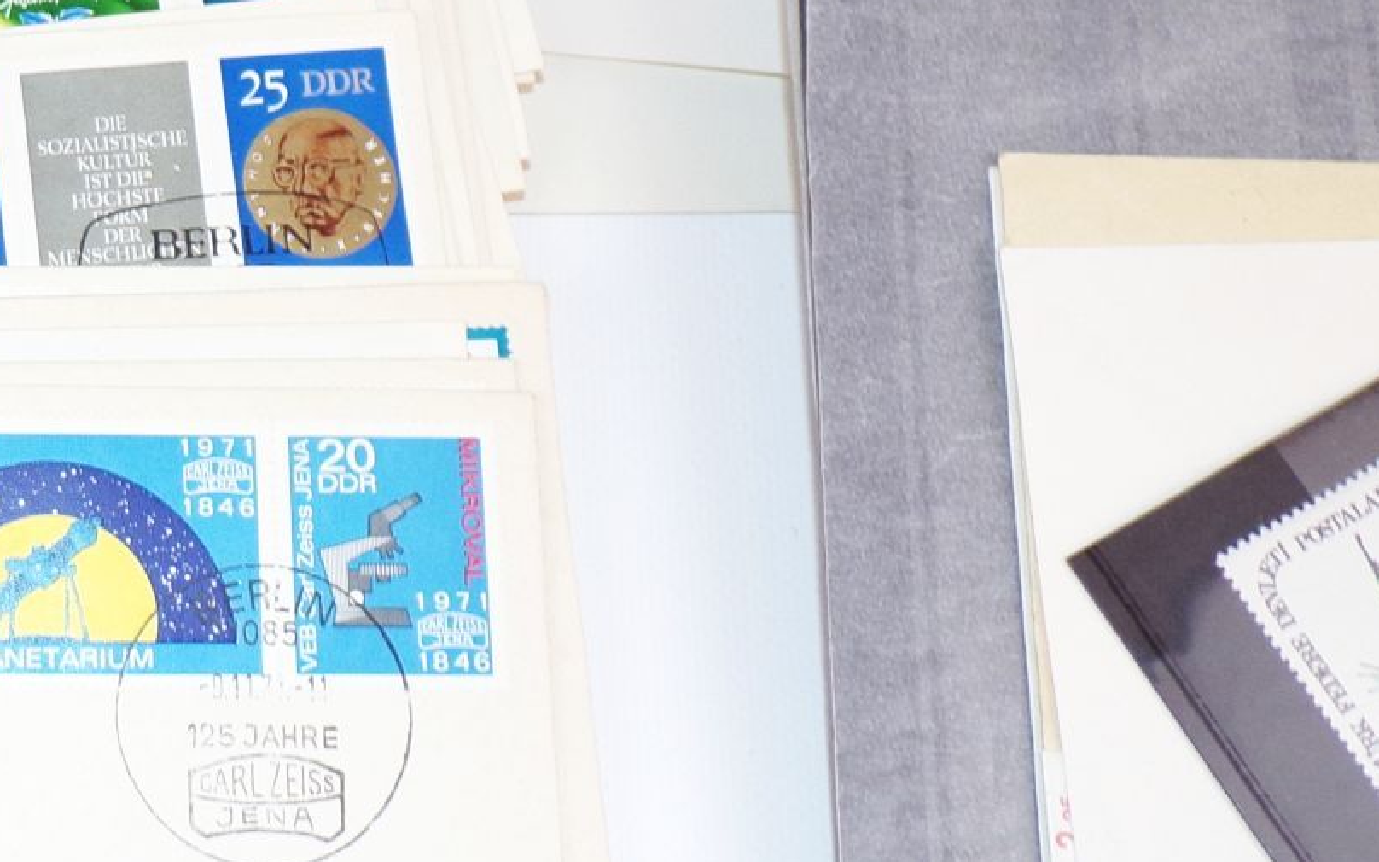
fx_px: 2180
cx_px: 25
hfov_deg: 32.5
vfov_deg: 22.4
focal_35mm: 58
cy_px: 398
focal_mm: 4.3
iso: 80
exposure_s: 1/50
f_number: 3
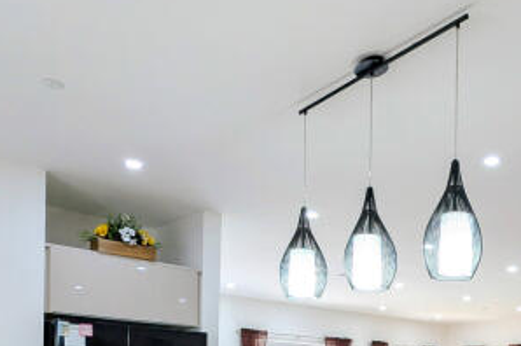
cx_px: 386
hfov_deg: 44.1
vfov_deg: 27.9
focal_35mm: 43
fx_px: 622
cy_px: 398
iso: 43
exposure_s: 1/38.1
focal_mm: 2.23
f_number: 1.95
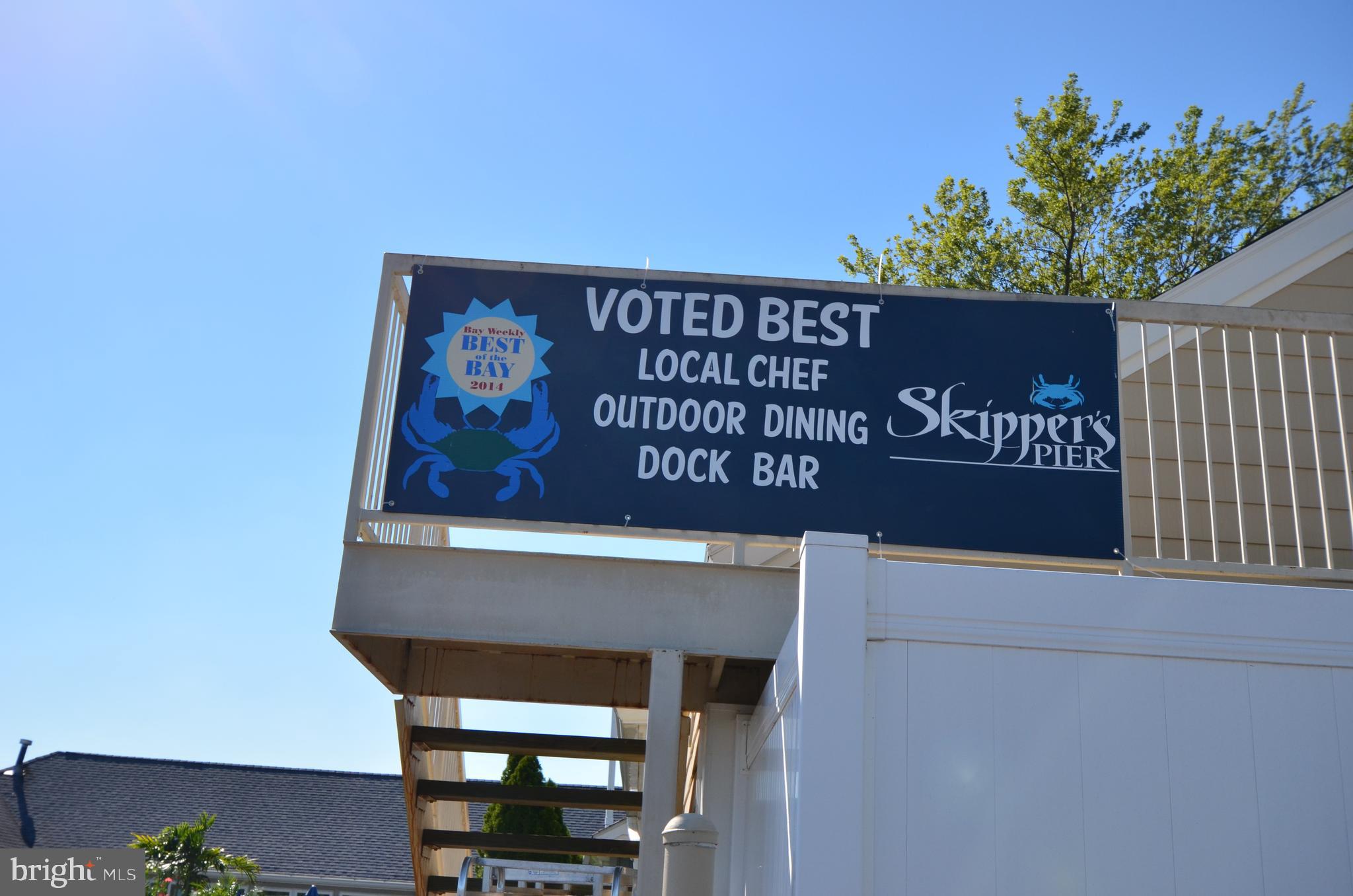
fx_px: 1350
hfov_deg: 53.2
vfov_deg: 36.7
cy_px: 448
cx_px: 676
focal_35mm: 36
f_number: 10
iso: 360
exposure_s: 1/250
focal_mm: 24
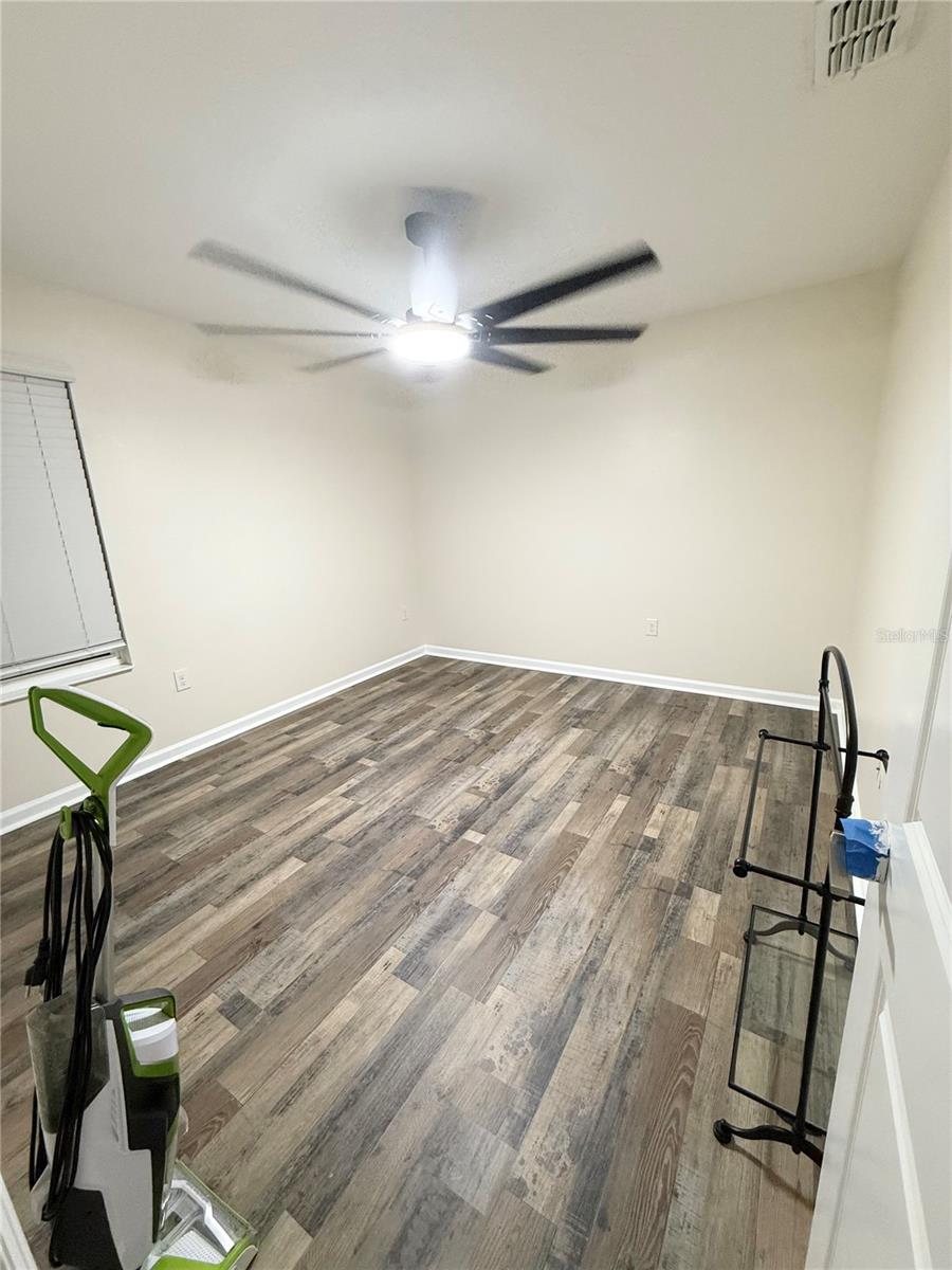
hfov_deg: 85.7
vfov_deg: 102.1
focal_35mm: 14
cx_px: 476
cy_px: 635
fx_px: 513
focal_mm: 2.22
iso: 400
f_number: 2.2
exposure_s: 1/76
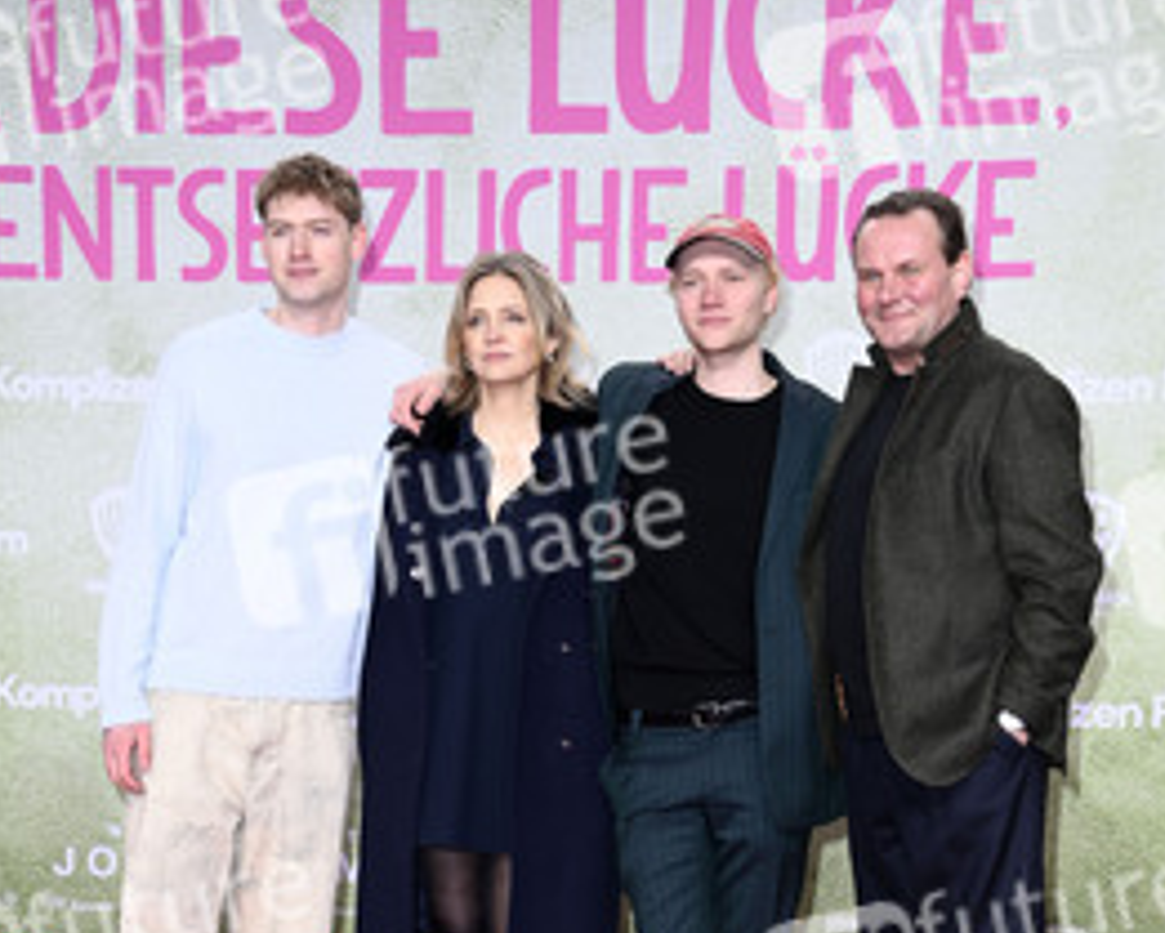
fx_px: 3070
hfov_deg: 21.5
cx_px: 585
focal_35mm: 89
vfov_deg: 17.1
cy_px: 746
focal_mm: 62
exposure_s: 1/250
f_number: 5.6
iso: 640
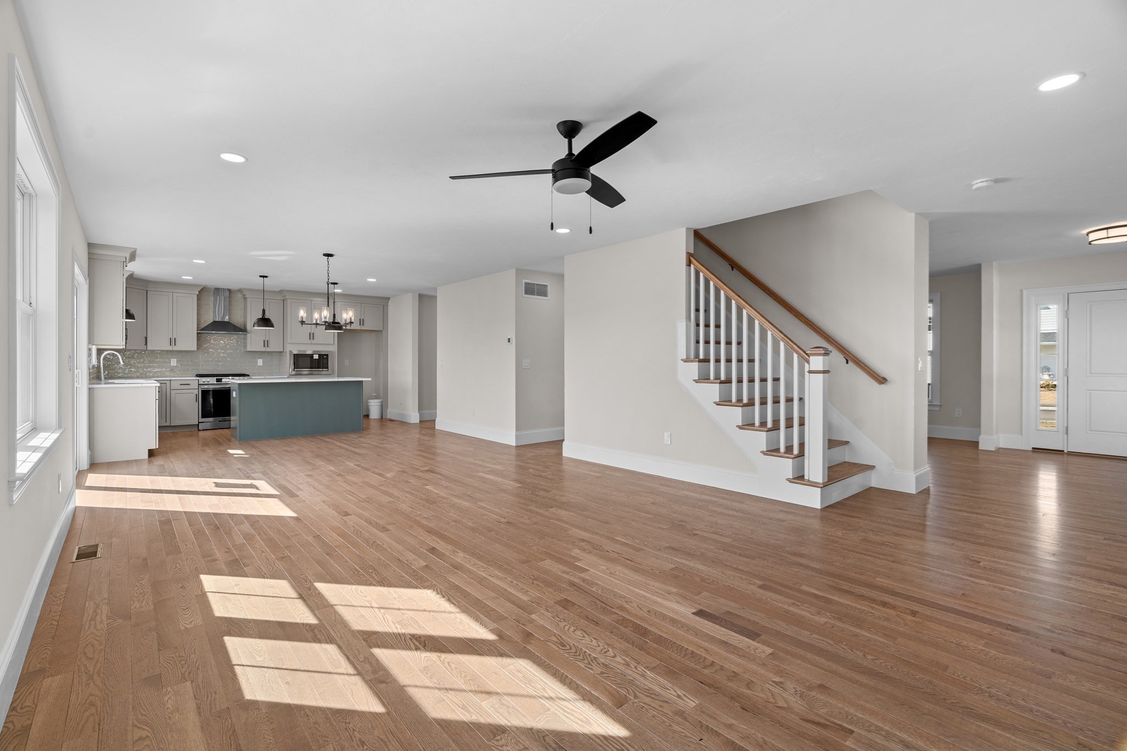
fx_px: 501
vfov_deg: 73.7
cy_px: 376
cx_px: 564
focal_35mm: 16
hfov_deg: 96.7
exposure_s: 1/5
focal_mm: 16
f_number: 7.1
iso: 320
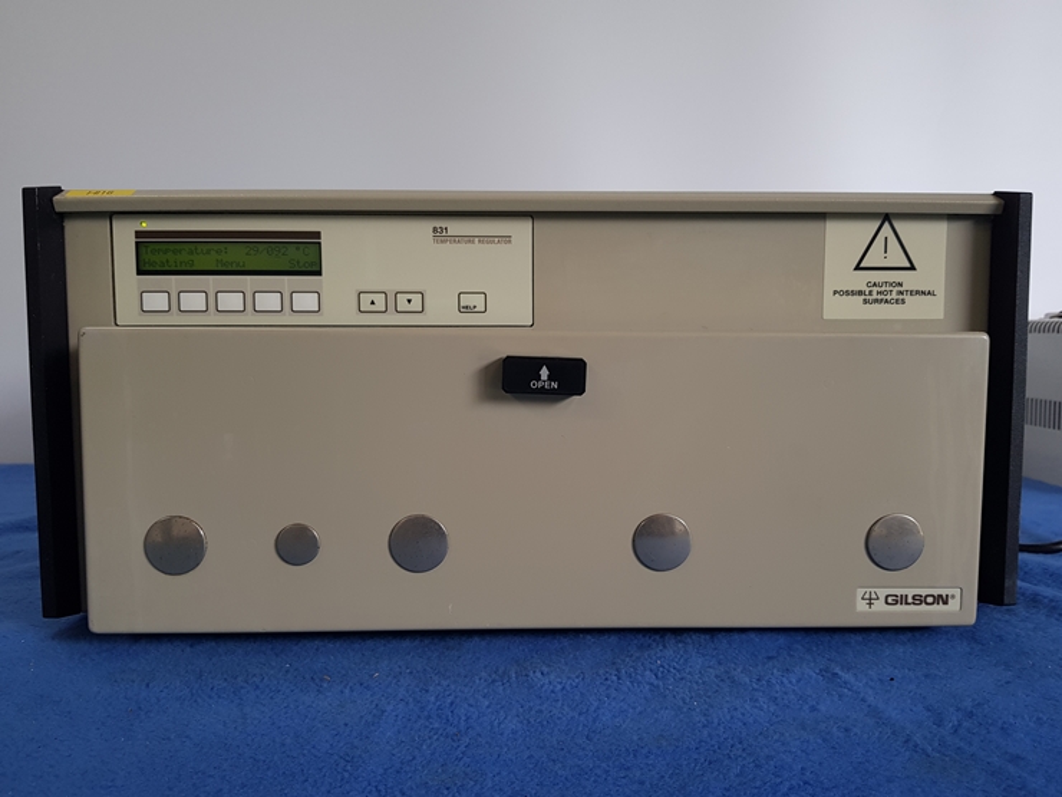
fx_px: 798
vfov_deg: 53.1
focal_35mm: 26
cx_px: 531
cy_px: 398
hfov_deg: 67.3
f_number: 1.7
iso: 64
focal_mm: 4.3
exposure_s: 1/60
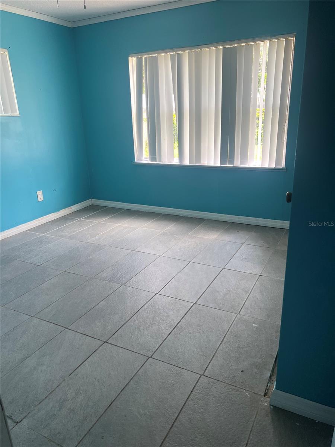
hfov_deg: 53.1
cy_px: 224
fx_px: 335
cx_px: 168
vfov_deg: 67.3
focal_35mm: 26
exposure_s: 1/121
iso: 50
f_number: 1.5
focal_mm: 5.7
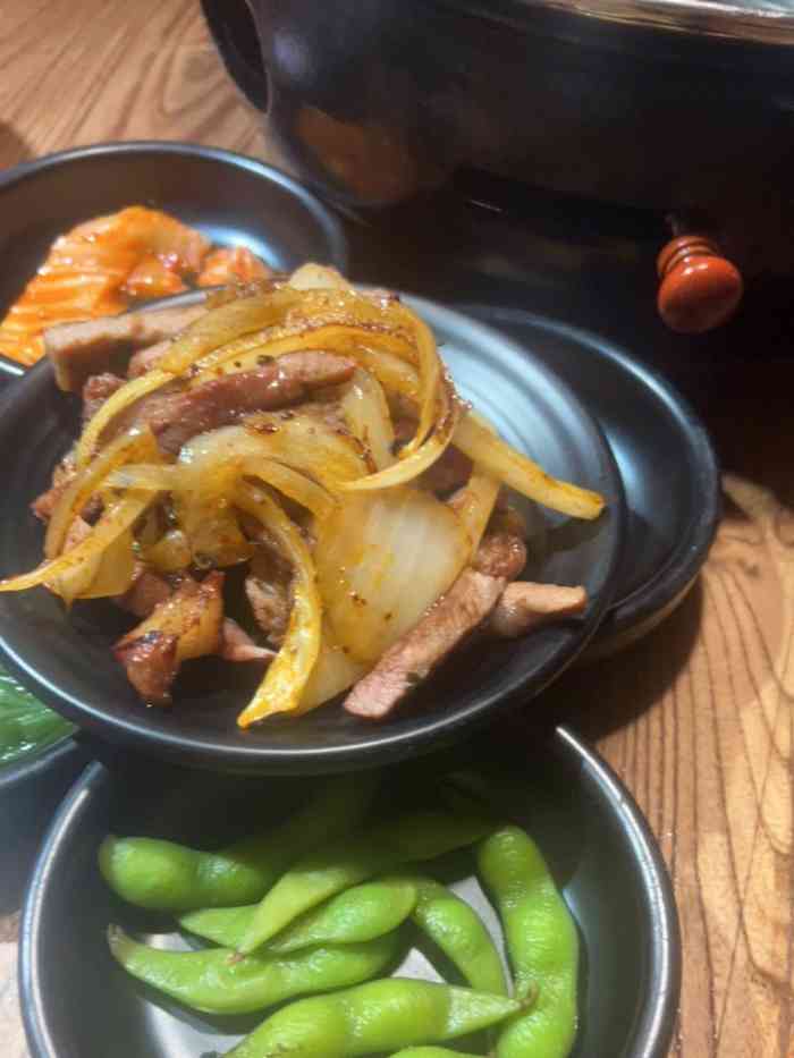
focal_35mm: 88
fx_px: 2691
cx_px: 397
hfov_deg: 16.8
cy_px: 529
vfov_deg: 22.3
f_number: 1.5
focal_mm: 5.7
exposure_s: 1/50
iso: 250
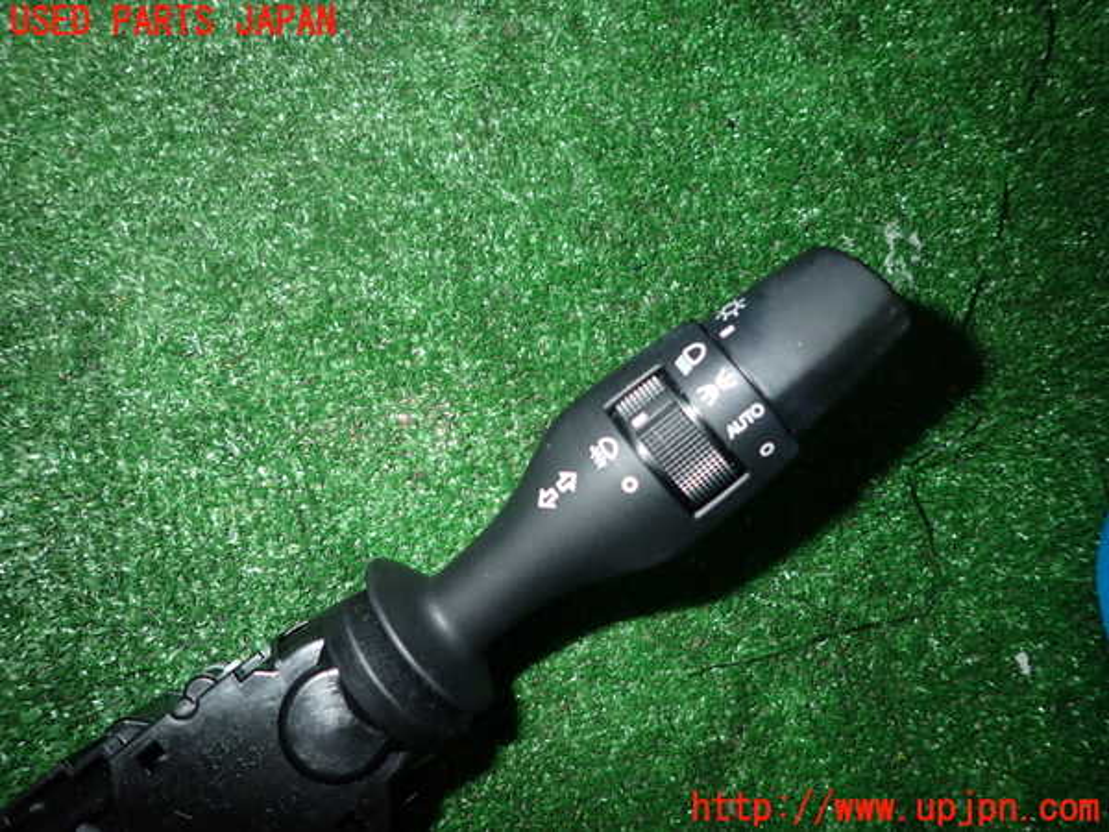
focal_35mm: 25
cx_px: 554
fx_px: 801
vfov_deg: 54.9
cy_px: 416
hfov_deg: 69.4
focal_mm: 4.5
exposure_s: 1/30
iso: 200
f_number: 5.6
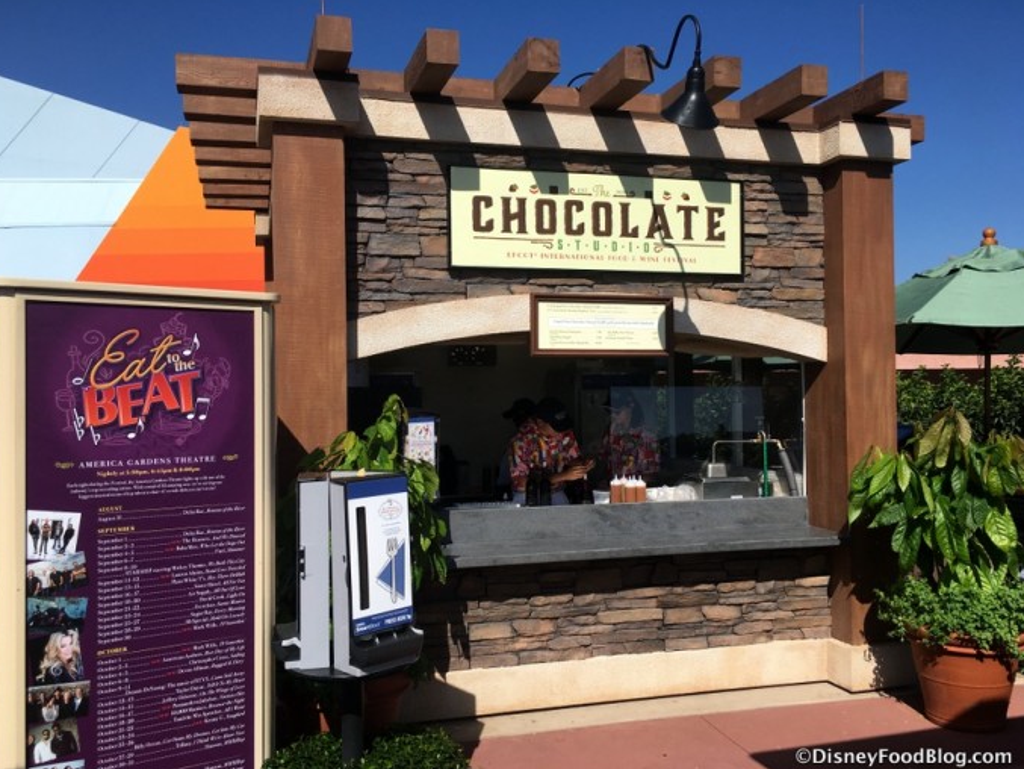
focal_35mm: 30
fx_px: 888
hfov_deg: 60.0
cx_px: 510
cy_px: 391
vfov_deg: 46.8
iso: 25
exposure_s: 1/2481
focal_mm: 4.15
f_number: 2.2
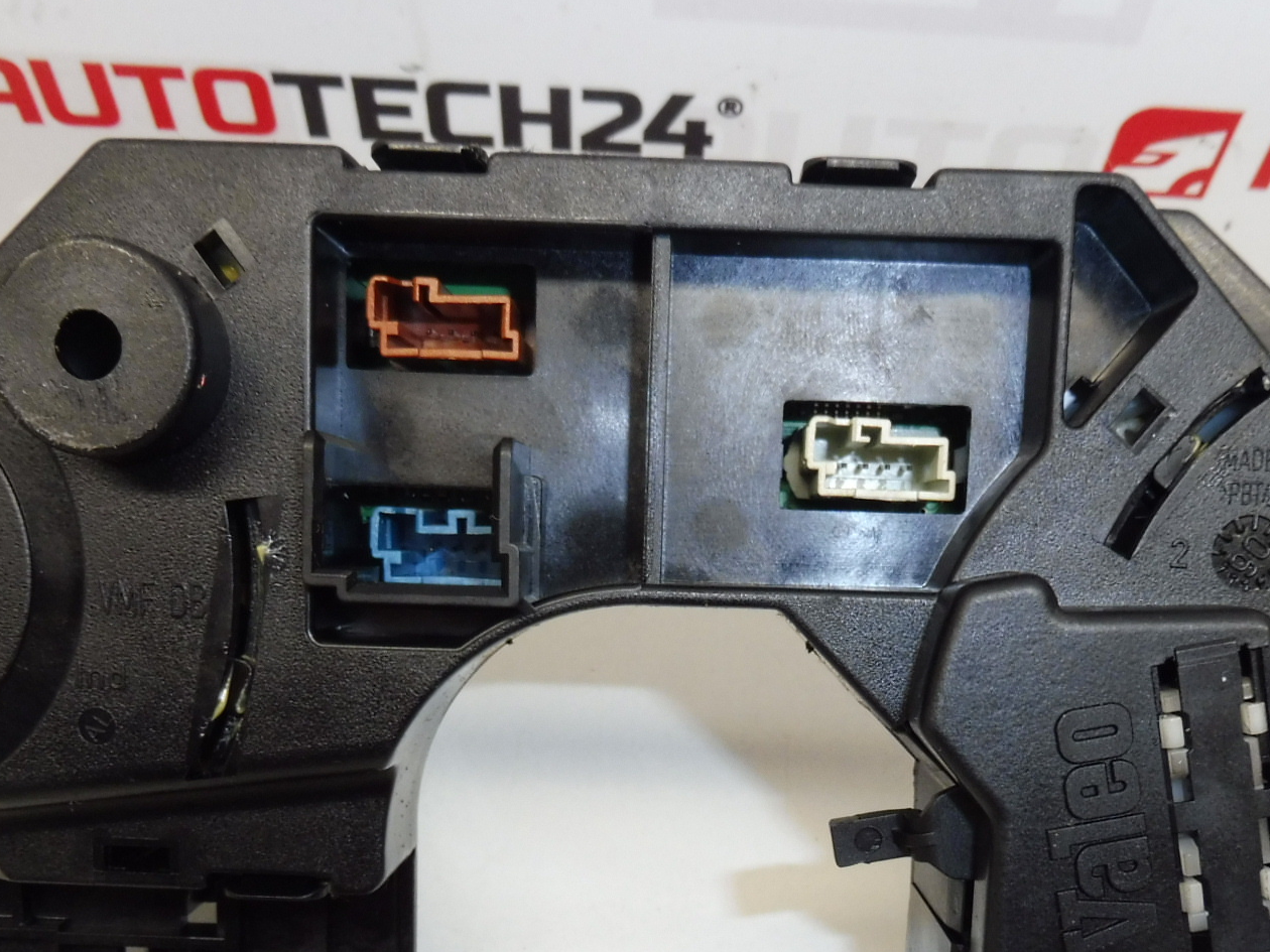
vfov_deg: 35.6
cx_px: 696
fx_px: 1431
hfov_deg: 47.8
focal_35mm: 39
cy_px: 761
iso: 200
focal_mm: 4.3
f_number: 3.5
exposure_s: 1/60
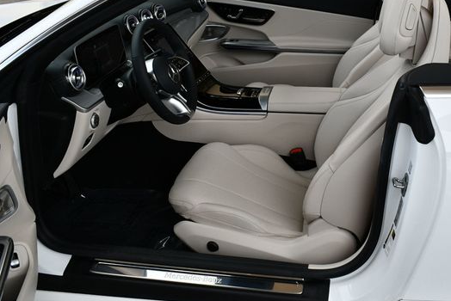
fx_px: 552
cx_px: 275
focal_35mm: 44
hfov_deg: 44.2
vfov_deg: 30.5
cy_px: 120
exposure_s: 1/250
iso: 200
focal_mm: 18
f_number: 5.6
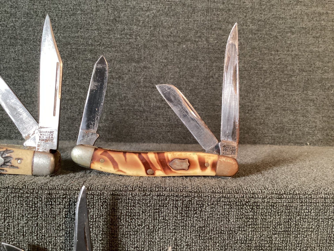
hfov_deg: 58.3
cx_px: 167
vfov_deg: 45.4
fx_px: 299
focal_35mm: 31
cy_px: 126
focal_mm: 3.3
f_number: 2.4
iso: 400
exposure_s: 1/50
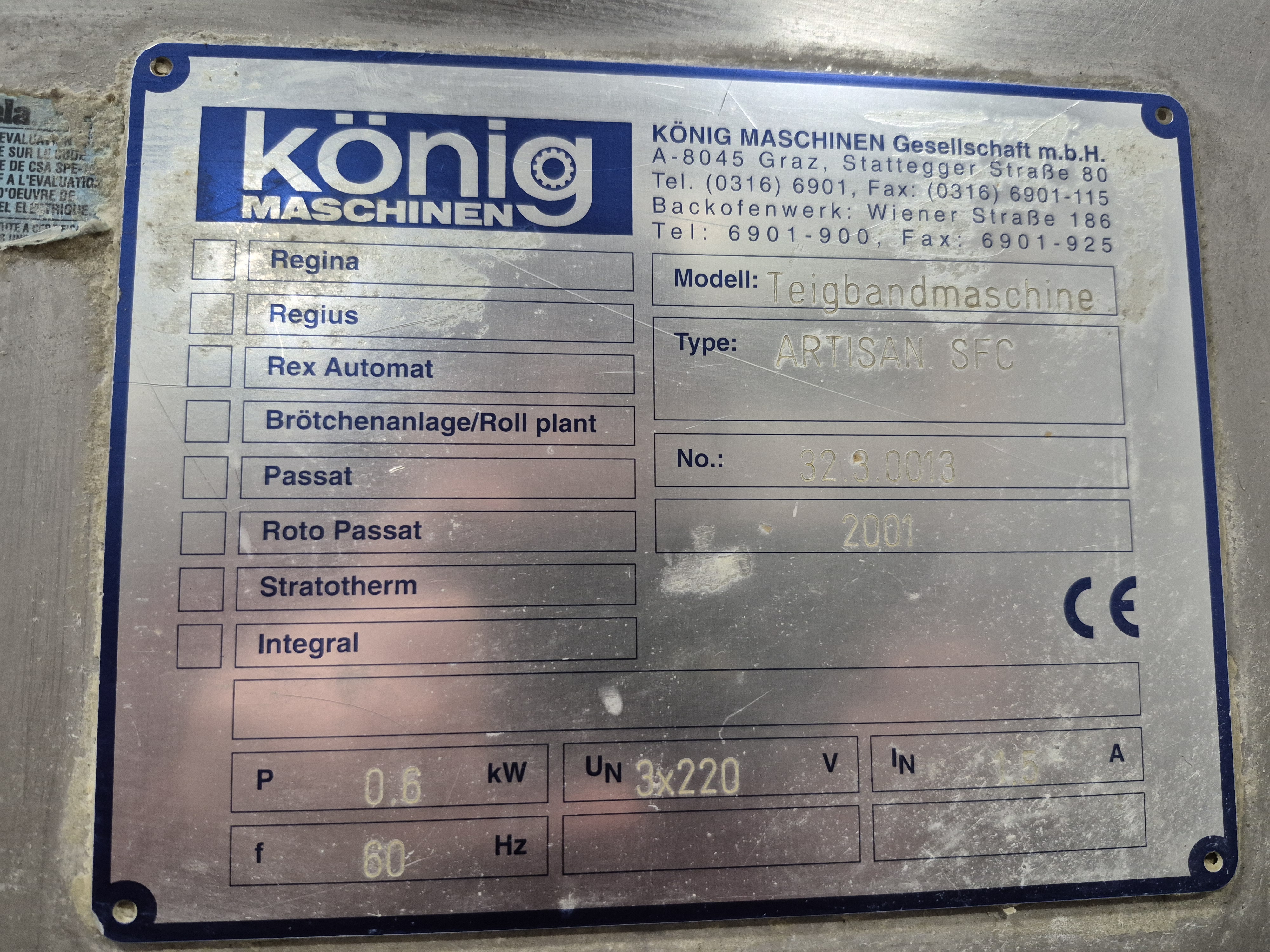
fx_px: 844
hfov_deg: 73.9
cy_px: 476
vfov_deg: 58.9
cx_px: 635
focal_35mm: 23
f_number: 1.8
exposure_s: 1/120
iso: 640
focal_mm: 5.4
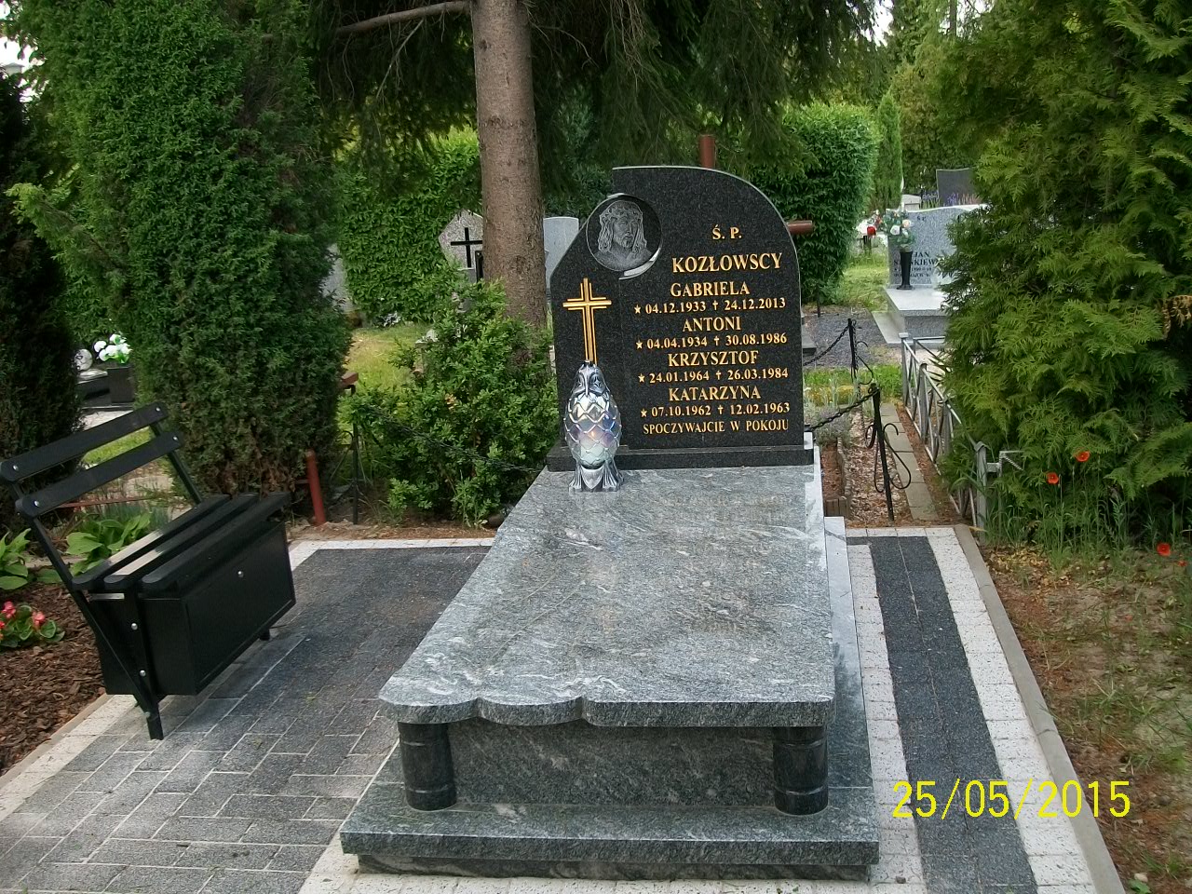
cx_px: 596
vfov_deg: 39.7
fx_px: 1240
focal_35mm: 36
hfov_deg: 51.4
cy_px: 447
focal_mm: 6
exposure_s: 1/200
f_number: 2.7
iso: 80
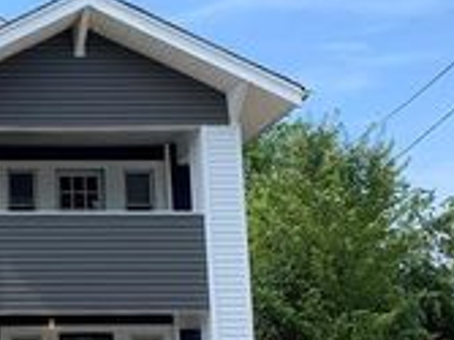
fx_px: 1022
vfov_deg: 18.8
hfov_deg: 23.3
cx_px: -63
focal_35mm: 78
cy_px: 241
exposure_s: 1/1163
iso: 25
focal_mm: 4.25
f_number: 1.8
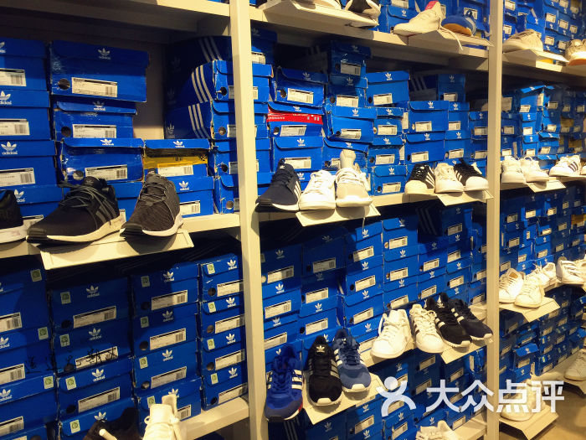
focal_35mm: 29
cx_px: 293
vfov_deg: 48.2
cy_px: 220
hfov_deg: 61.7
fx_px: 491
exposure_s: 1/33
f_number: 2.2
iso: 32
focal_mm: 4.15
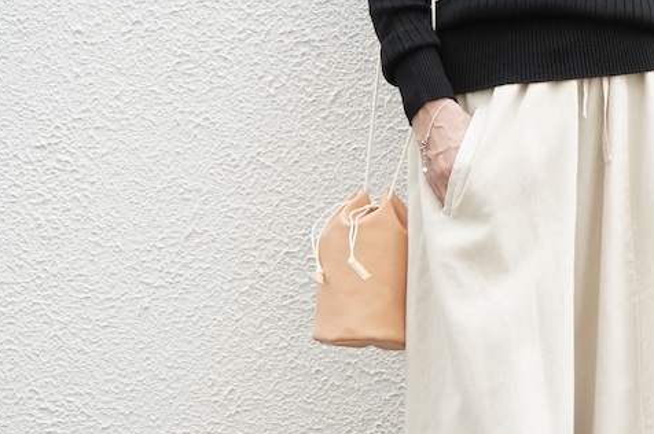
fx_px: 1488
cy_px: 421
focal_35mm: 82
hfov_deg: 24.2
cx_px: 569
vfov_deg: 16.3
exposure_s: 1/320
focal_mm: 39
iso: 800
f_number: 6.3
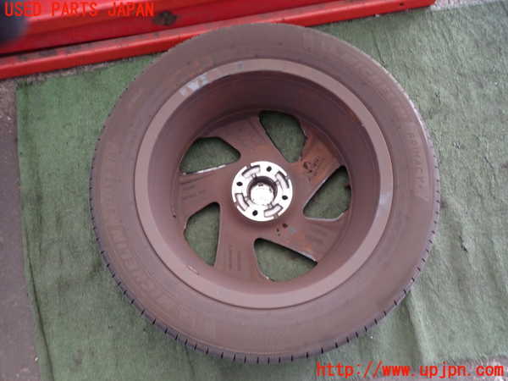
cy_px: 190
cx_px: 254
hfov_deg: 69.4
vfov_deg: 54.9
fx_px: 367
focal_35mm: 25
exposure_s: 1/30
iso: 320
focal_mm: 4.5
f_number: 2
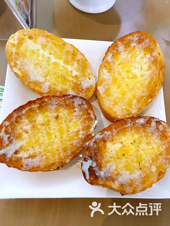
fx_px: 190
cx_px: 85
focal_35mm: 29
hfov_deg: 48.2
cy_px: 113
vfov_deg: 61.7
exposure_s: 1/17
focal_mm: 4.15
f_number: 2.2
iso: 100
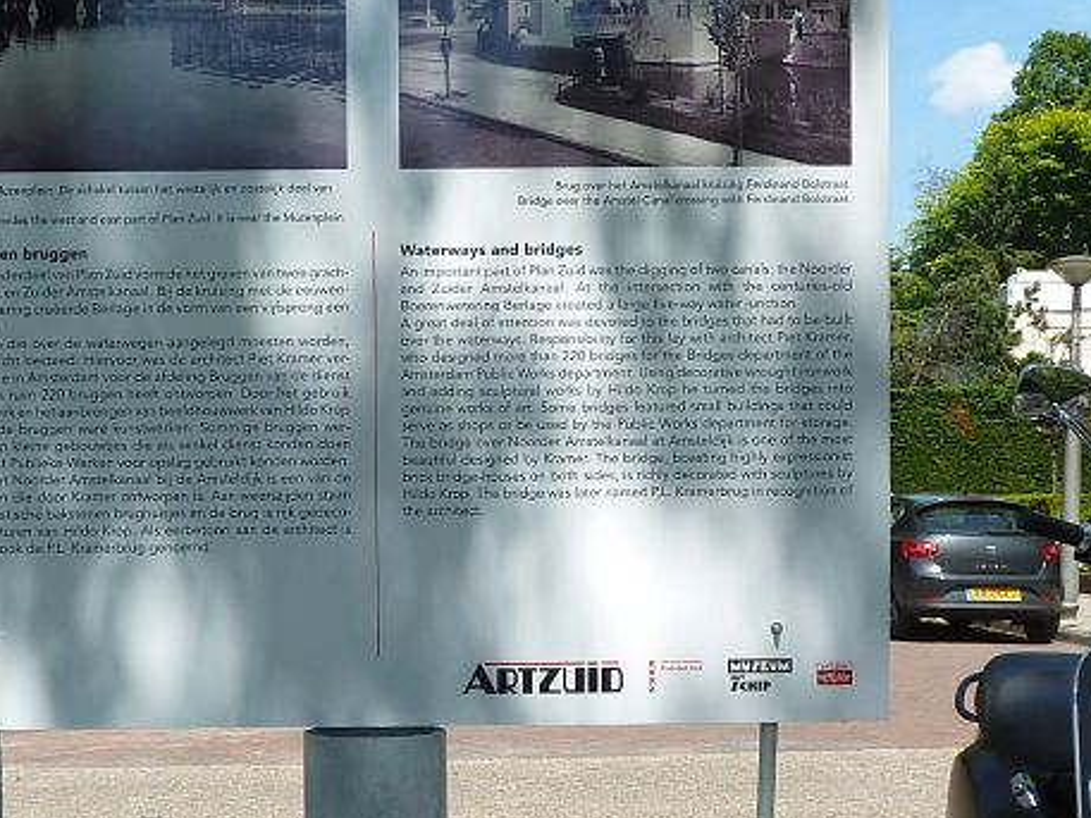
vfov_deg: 25.9
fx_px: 1765
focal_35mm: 56
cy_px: 565
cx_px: 418
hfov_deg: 34.2
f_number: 4
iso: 80
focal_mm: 4.1
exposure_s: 1/320
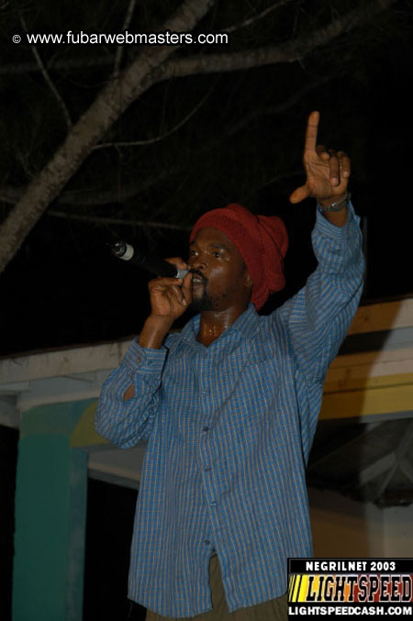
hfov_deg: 13.8
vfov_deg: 20.6
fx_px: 1707
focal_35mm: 99
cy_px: 310
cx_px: 206
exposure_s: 1/60
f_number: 5
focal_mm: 66
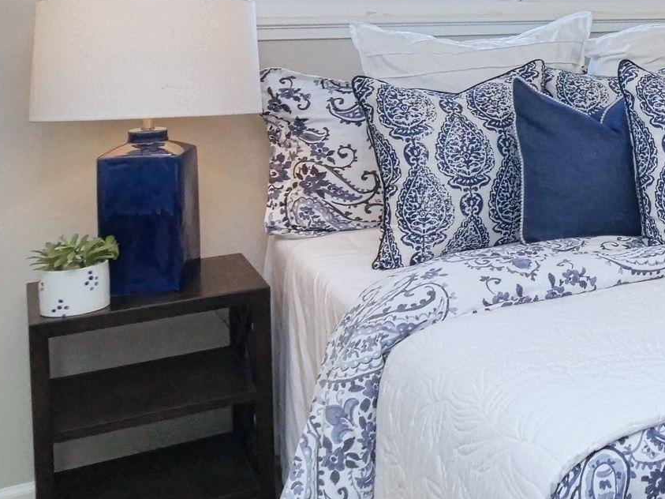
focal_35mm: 51
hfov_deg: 30.0
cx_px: 862
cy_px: 39
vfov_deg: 27.4
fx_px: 980
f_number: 5.6
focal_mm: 7
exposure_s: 1/160
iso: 800
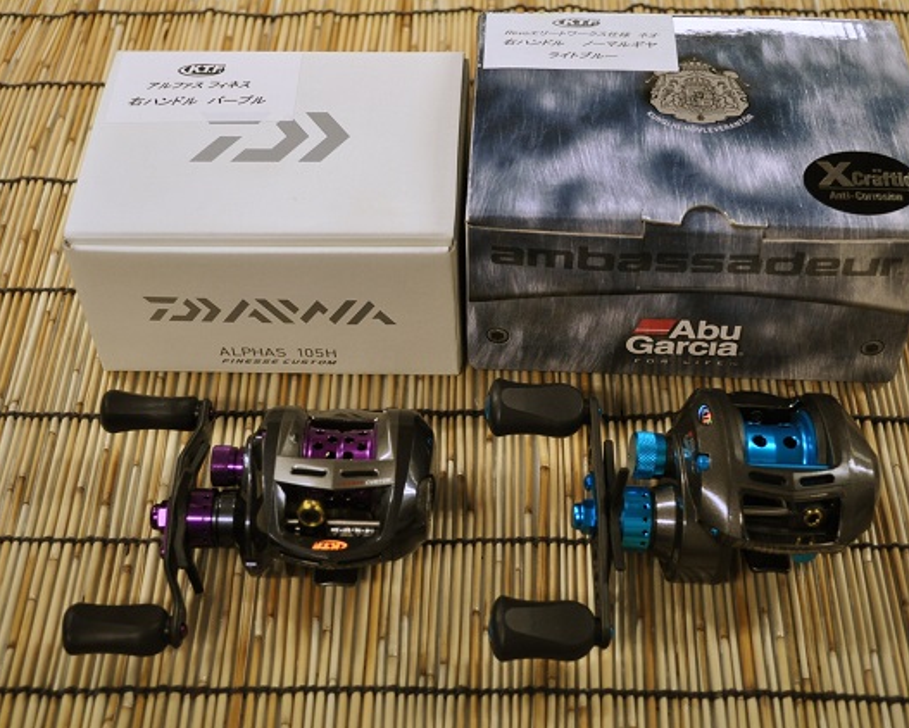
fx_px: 1480
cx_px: 492
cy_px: 364
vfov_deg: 27.6
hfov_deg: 34.1
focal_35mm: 55
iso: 800
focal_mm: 32
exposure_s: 1/60
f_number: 4.8
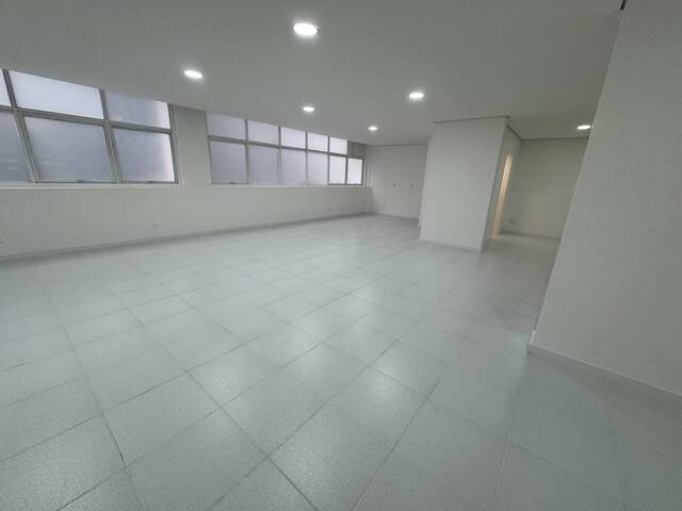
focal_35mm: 14
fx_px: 276
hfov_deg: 102.1
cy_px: 256
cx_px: 341
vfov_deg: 85.7
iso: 64
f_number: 2.2
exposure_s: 1/120
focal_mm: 2.22
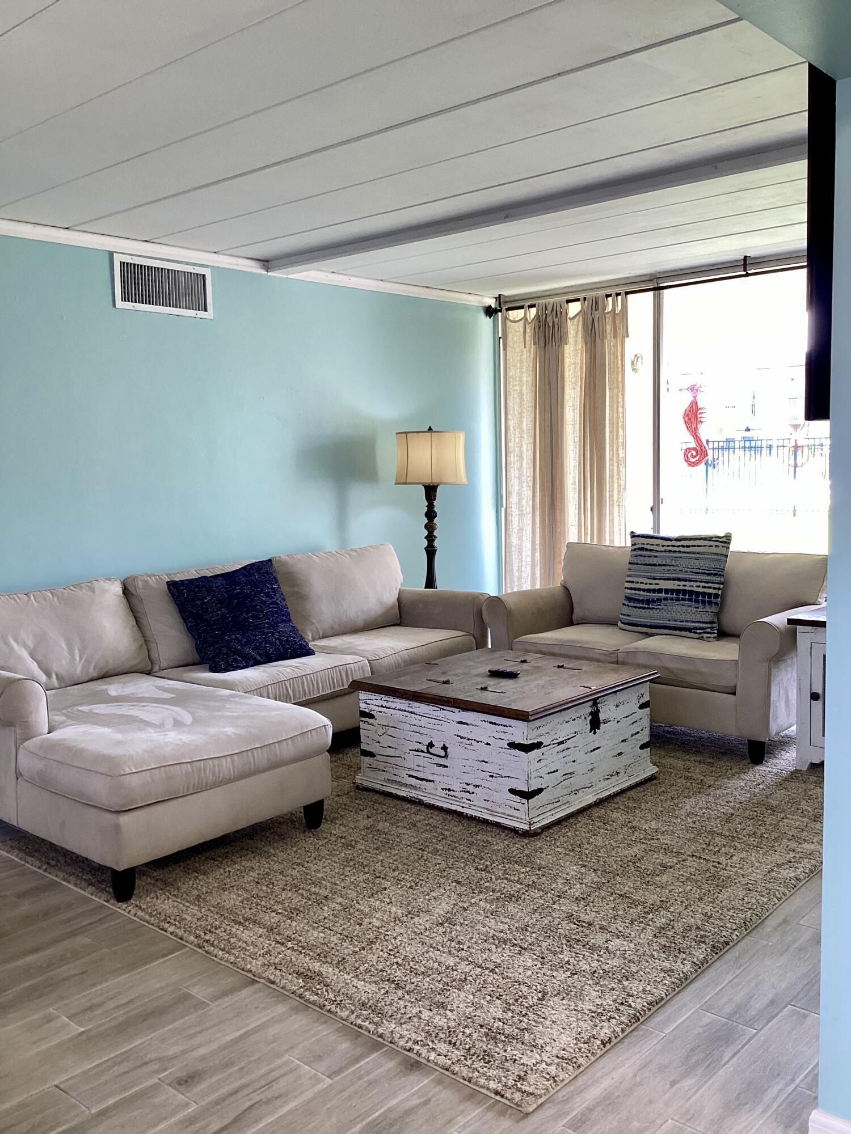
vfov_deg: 58.4
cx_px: 426
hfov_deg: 45.4
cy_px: 567
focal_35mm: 31
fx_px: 1016
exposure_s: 1/120
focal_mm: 3.3
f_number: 2.4
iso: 100
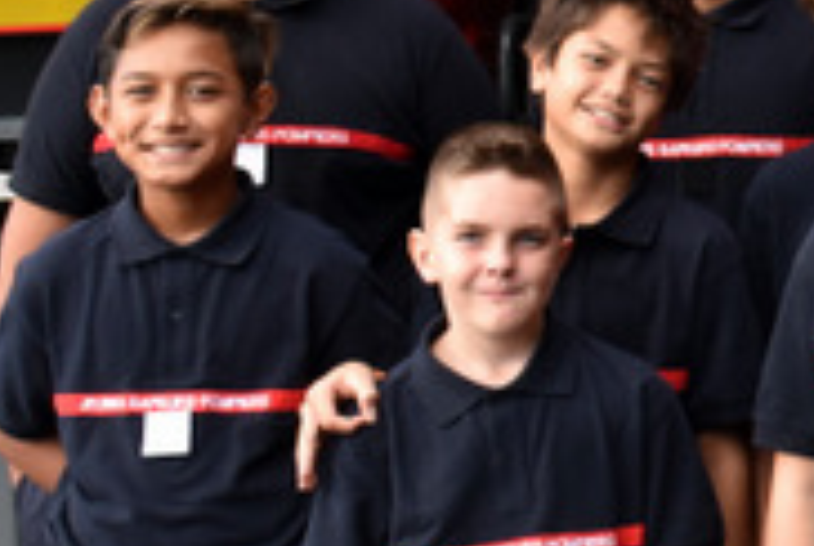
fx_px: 3352
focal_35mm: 148
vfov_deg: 9.2
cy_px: 0
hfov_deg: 13.0
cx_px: 1257
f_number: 7.1
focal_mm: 30
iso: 400
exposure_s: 1/200
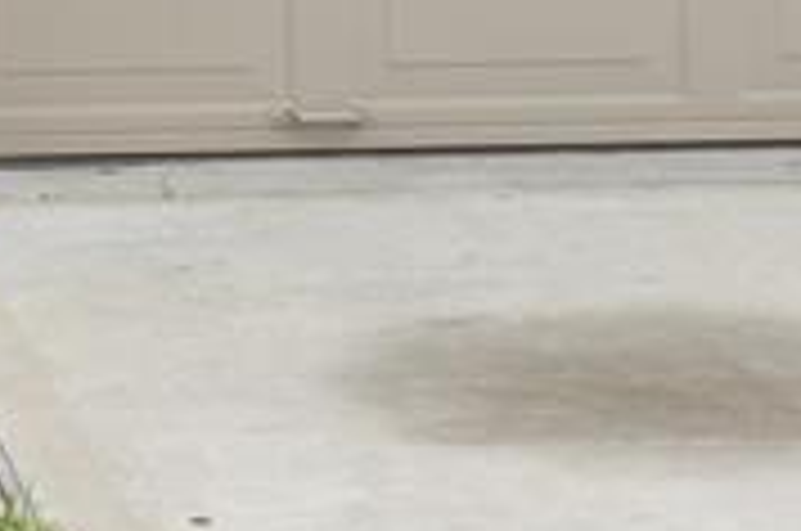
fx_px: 5572
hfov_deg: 8.0
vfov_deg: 5.3
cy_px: -616
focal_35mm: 251
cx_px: -630
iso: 100
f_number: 10
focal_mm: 29
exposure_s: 1/100
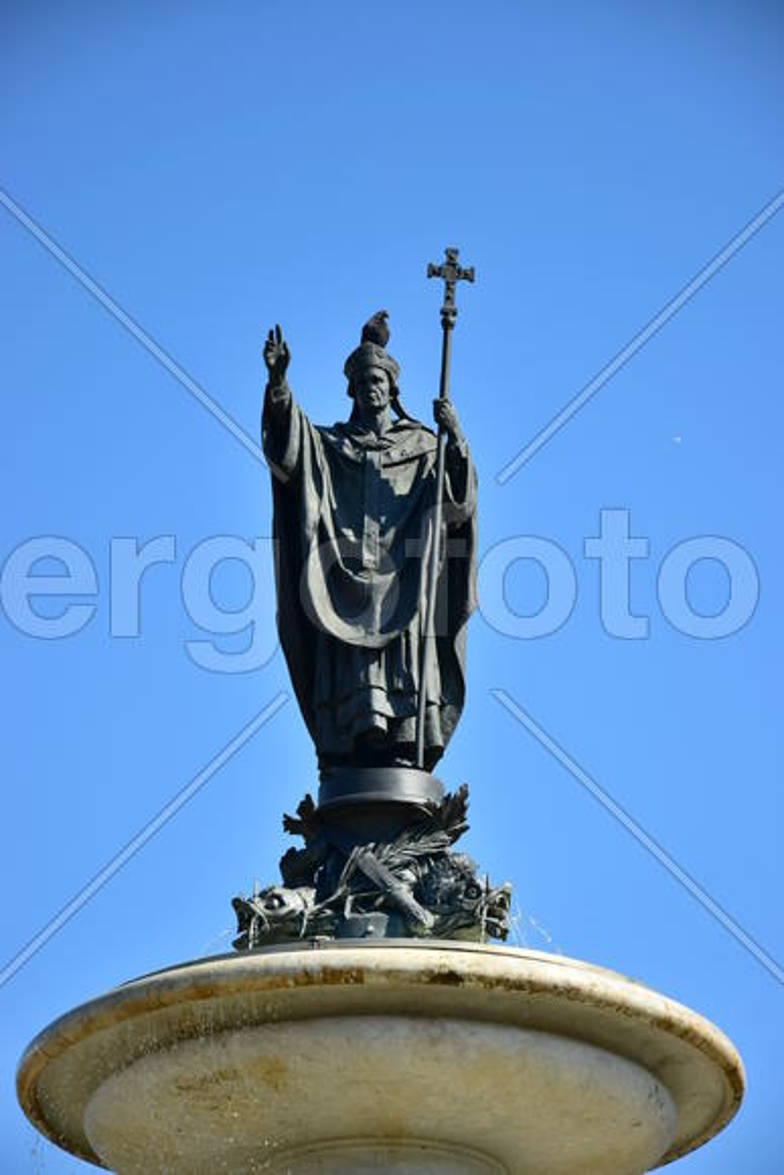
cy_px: 588
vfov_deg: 14.0
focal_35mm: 147
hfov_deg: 9.3
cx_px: 392
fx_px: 4799
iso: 100
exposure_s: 1/500
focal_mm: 98
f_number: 5.6
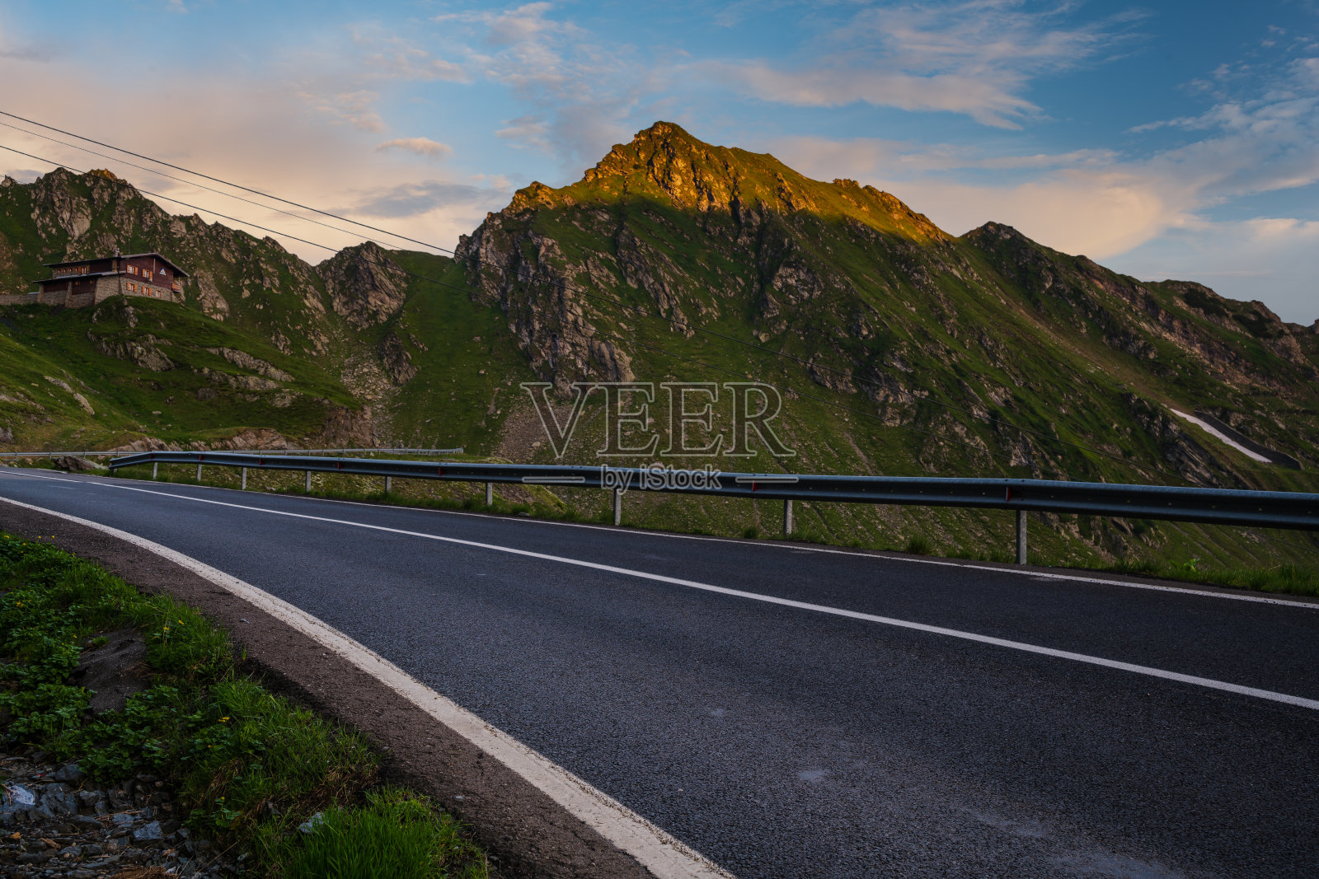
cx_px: 660
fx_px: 1282
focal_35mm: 35
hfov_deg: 54.4
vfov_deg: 37.9
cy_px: 440
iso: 100
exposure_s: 1/15
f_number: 8
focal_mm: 35
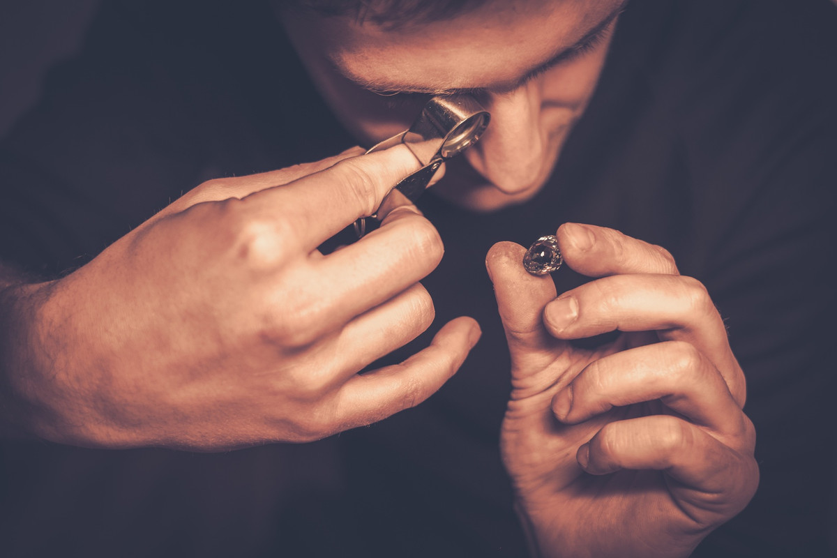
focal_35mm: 53
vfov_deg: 25.5
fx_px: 1232
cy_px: 279
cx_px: 418
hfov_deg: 37.5
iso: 200
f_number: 2
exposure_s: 1/320
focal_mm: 35
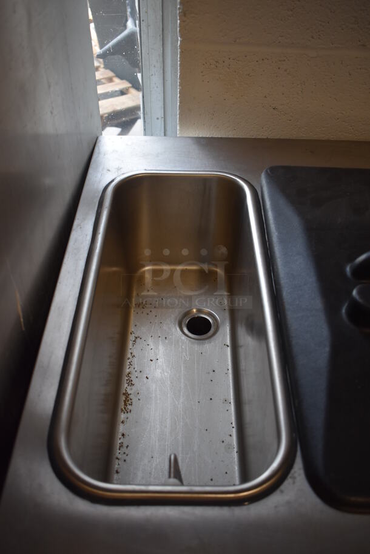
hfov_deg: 41.8
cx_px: 185
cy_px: 277
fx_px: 485
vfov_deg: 59.5
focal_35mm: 32
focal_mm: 21
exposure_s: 1/250
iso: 400
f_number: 4
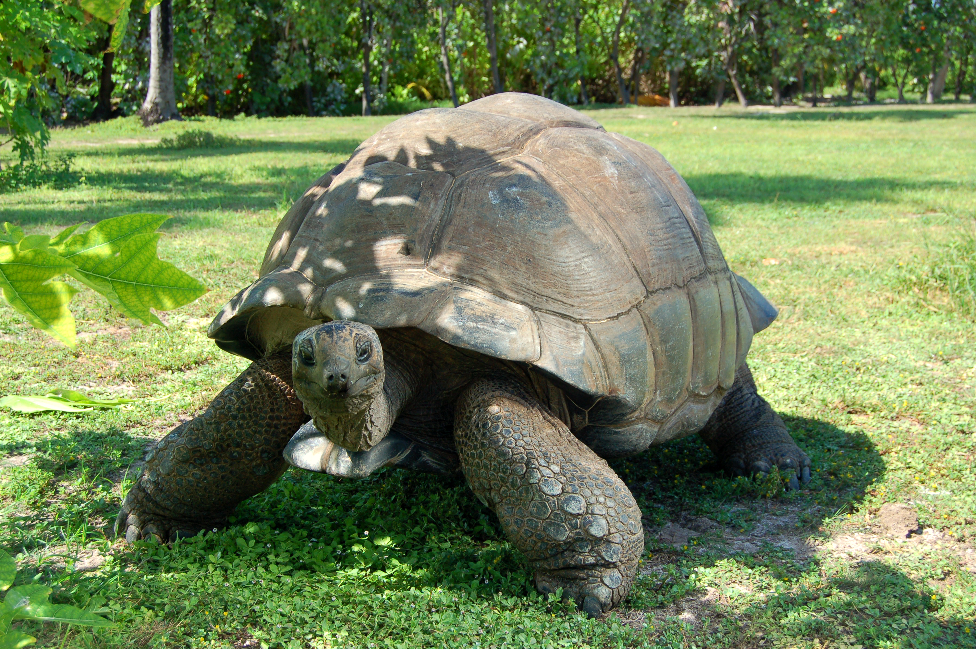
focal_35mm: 45
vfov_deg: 29.8
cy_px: 324
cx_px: 488
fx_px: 1219
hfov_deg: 43.6
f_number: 5.6
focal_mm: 30
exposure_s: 1/125
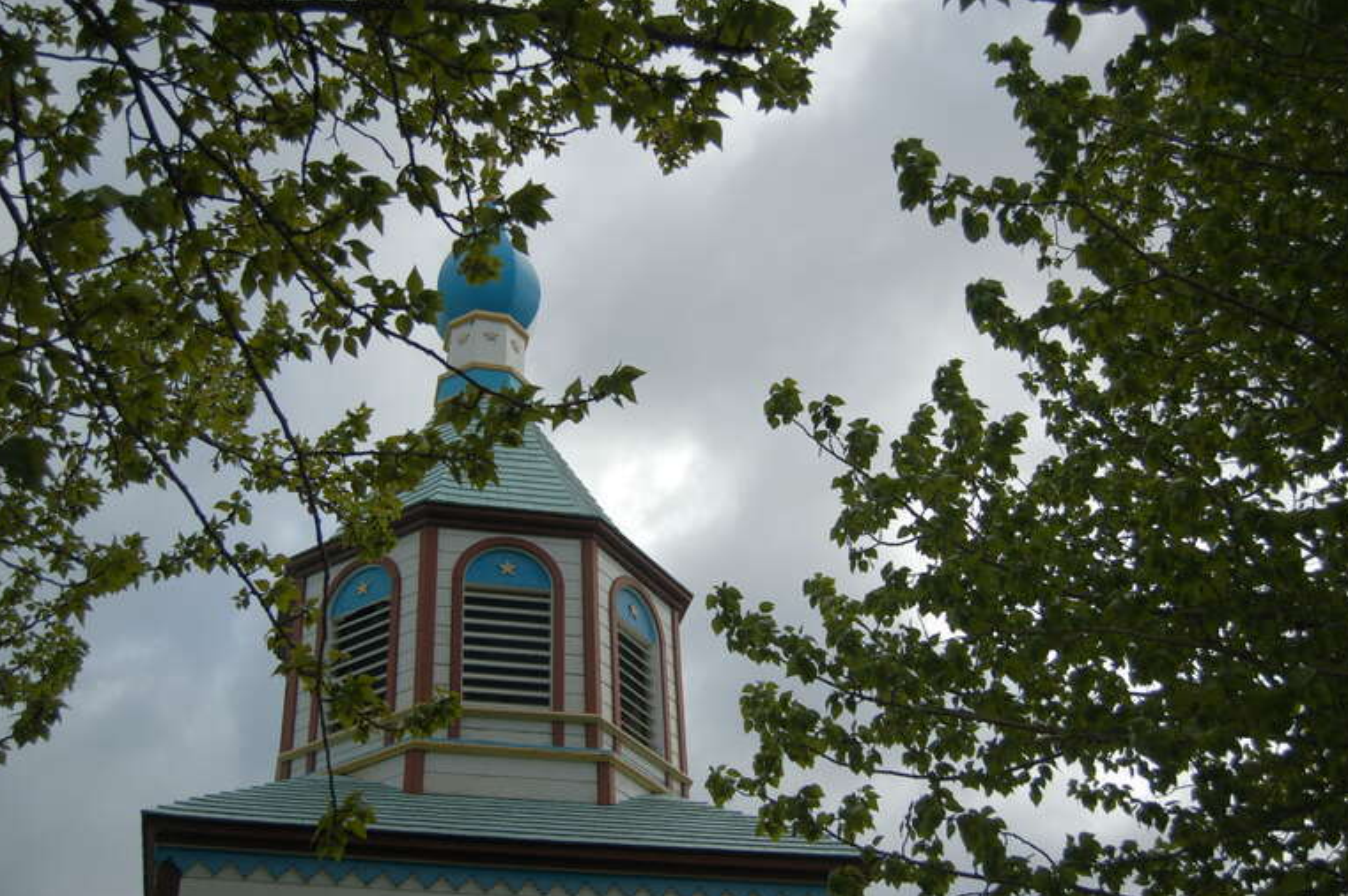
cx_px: 664
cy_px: 467
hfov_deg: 47.4
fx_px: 1534
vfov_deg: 32.6
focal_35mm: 41
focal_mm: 26
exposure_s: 1/1600
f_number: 4.2
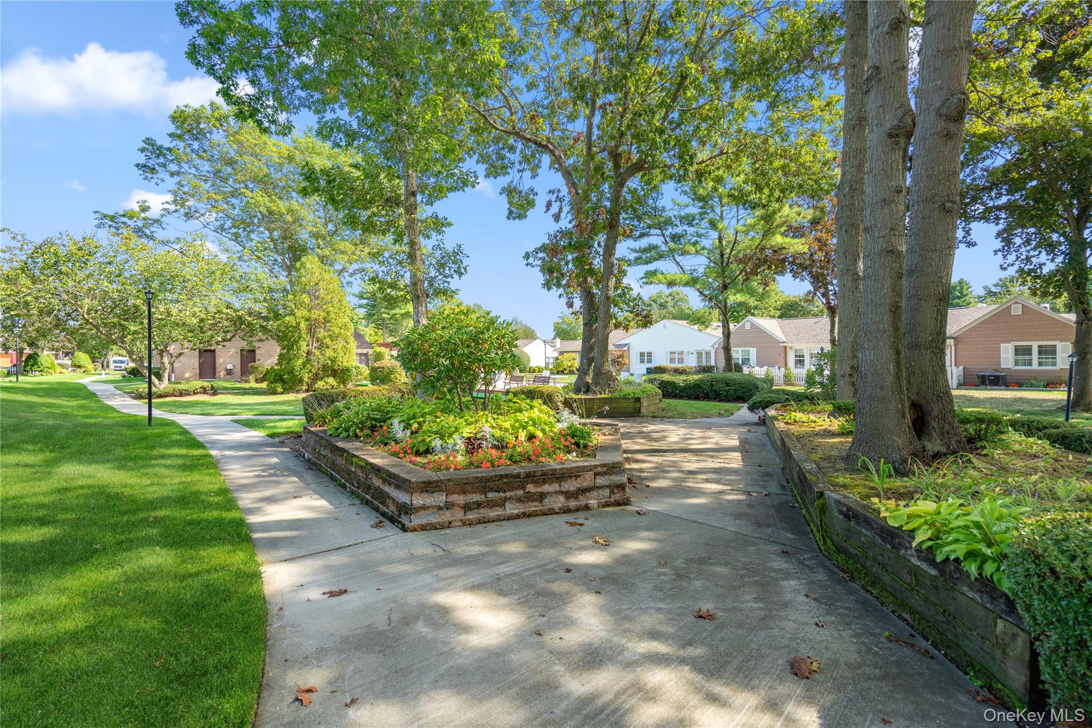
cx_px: 546
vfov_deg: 73.7
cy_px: 364
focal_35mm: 16
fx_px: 485
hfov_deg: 96.7
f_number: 5.6
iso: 250
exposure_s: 1/200
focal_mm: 16
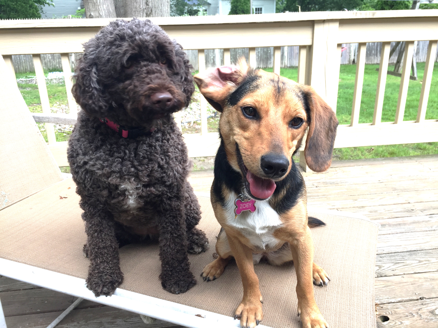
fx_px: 367
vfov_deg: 48.2
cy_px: 164
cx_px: 219
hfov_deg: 61.7
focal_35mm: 29
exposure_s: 1/189
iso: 32
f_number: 2.2
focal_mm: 4.15
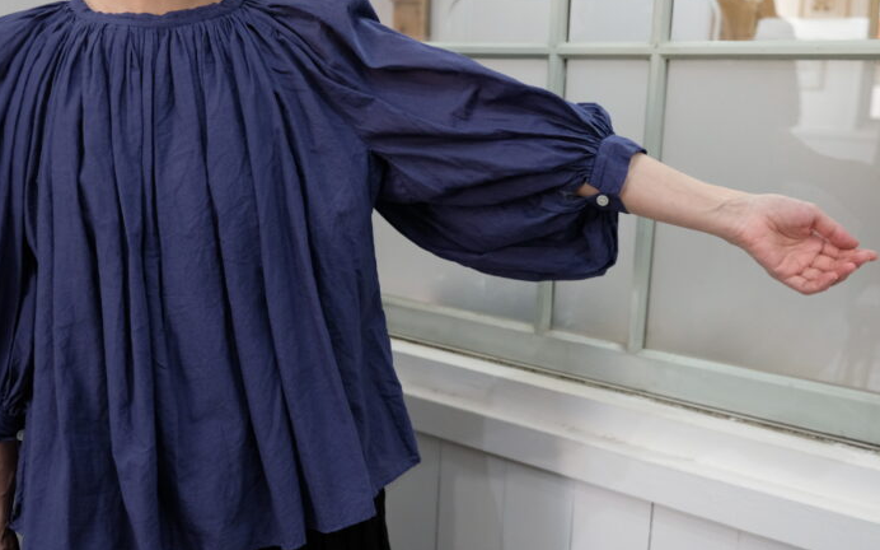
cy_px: 268
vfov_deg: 37.2
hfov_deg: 56.7
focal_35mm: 34
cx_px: 440
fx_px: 815
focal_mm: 22.3
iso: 2500
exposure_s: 1/100
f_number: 3.6
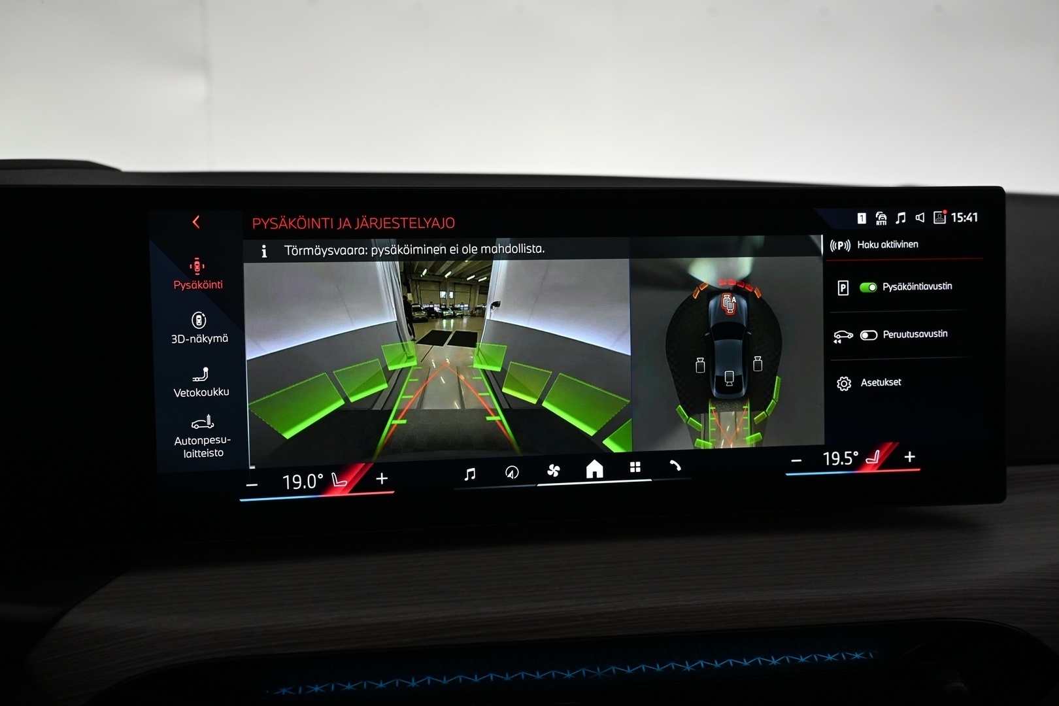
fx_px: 927
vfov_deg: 41.7
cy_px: 353
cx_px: 530
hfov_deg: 59.5
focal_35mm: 32
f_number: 4
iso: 640
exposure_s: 1/60
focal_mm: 21
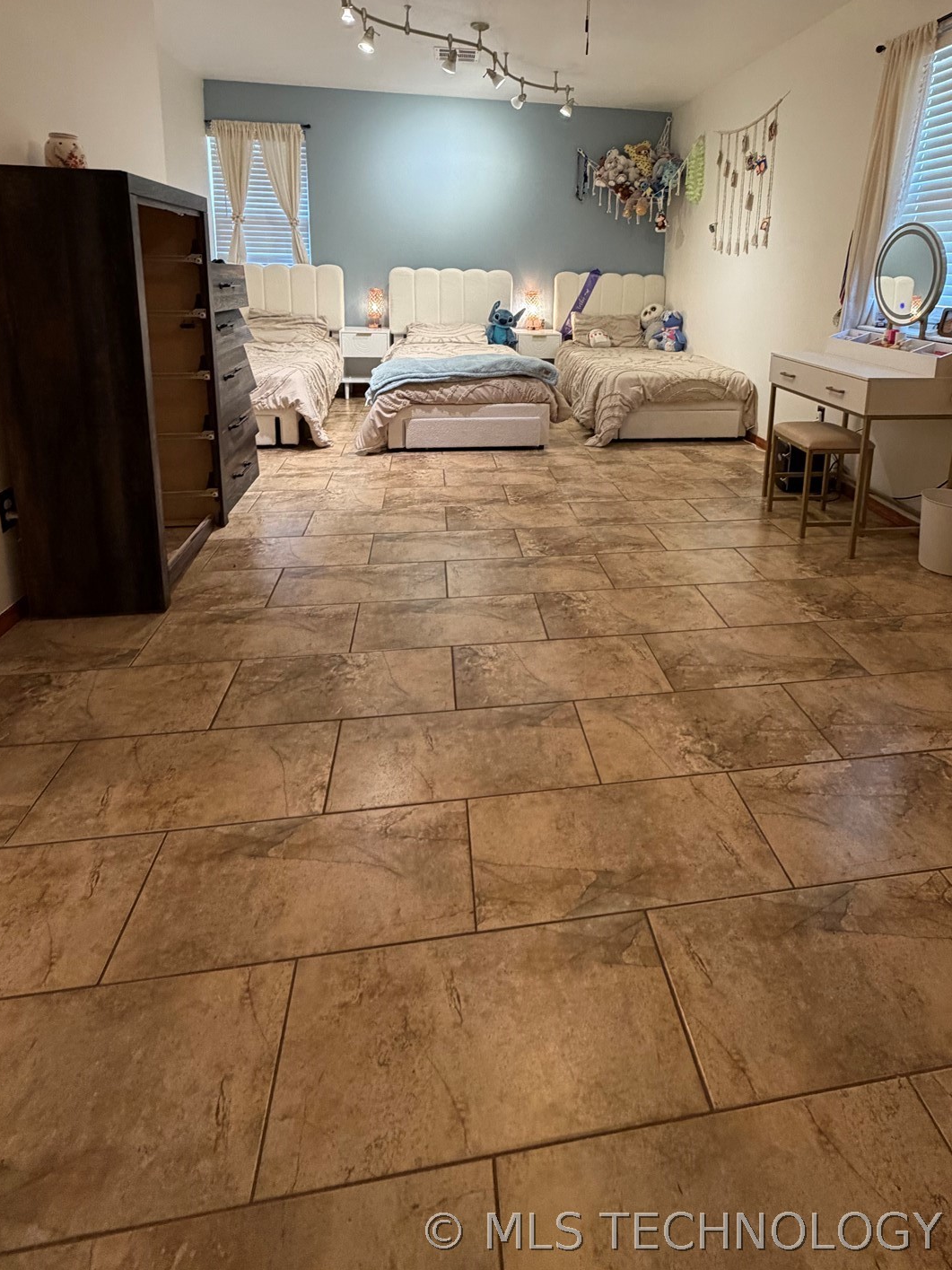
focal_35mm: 19
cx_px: 550
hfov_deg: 68.3
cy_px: 409
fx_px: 697
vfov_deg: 81.4
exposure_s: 1/60
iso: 320
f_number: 2.2
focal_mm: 2.22
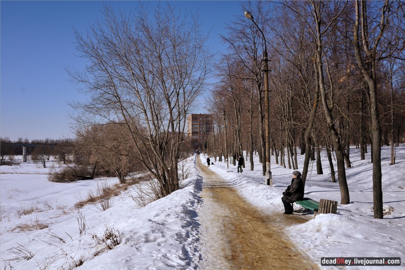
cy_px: 135
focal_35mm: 36
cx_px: 202
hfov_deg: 53.1
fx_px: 405
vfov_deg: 36.9
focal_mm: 24
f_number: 9
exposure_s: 1/500
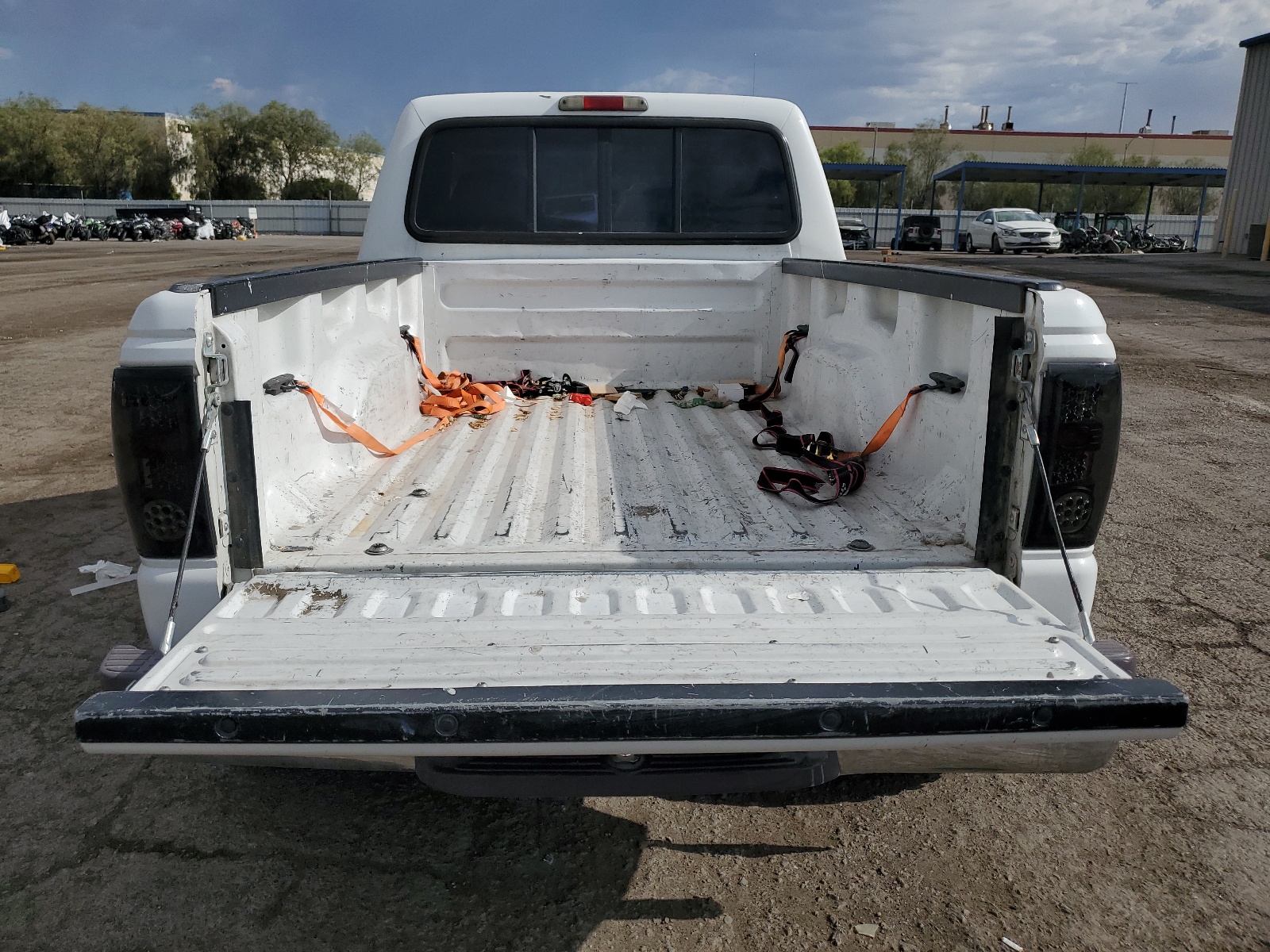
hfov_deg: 67.3
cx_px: 635
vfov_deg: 53.1
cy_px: 476
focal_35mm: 26
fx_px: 954
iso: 50
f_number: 1.5
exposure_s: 1/10000
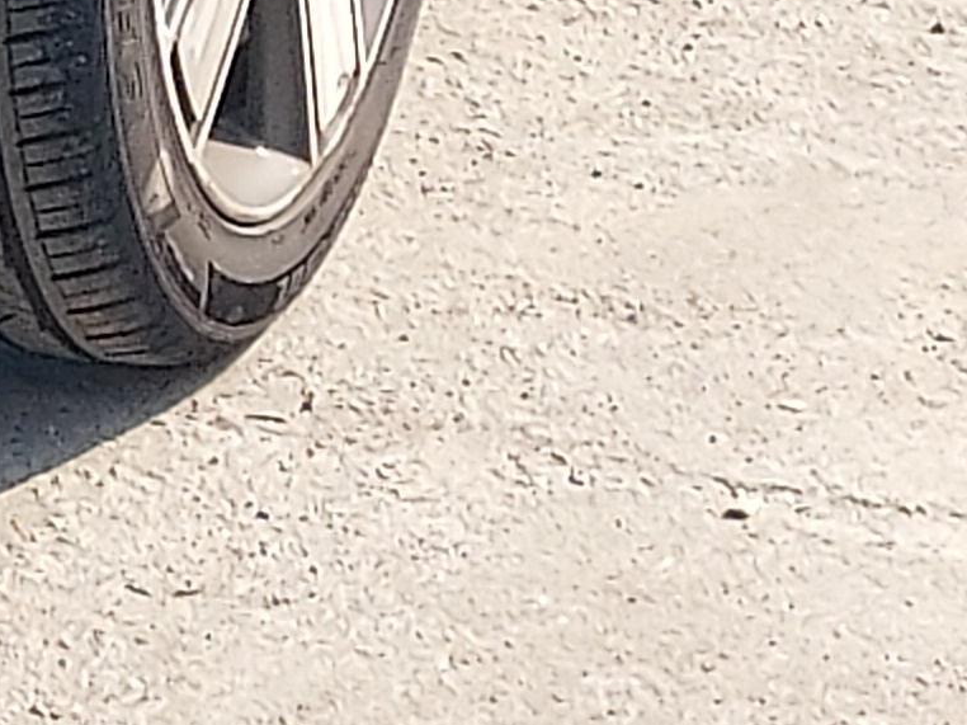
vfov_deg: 10.0
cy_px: -1121
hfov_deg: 13.9
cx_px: -799
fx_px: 3519
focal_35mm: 126
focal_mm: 4.6
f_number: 1.8
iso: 40
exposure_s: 1/342
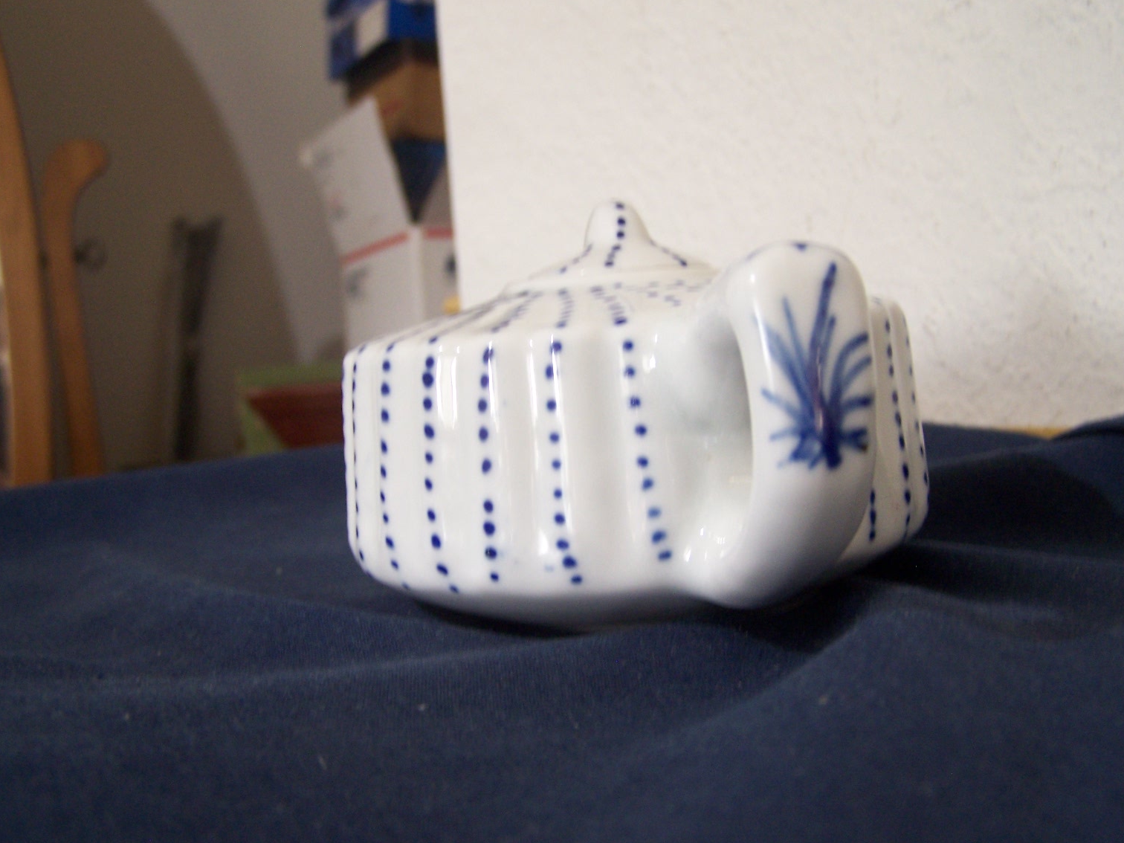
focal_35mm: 39
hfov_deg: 47.9
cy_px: 427
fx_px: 1266
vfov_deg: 36.8
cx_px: 572
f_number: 2.8
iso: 140
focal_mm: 6.3
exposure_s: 1/10
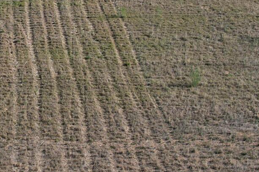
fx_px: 777
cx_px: 11
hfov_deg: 18.5
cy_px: 21
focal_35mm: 108
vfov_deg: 12.6
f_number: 2.8
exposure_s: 1/1600
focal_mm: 8.38
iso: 130
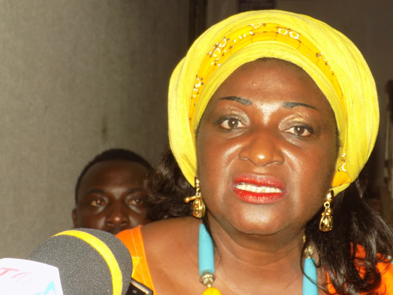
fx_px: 795
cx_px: 196
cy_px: 148
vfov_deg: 21.0
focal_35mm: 70
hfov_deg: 27.8
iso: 280
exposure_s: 1/30
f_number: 4.2
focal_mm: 12.5
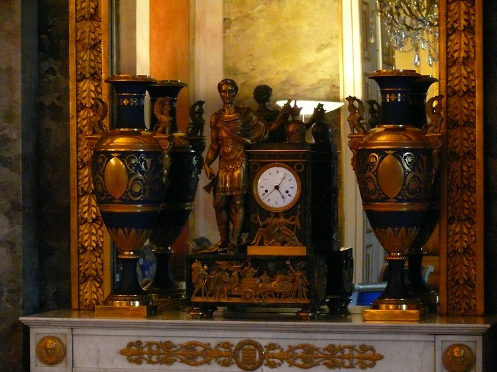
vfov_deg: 11.8
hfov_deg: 15.6
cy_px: 186
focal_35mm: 126
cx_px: 248
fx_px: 1808
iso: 800
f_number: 3.6
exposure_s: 1/13
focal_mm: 26.5
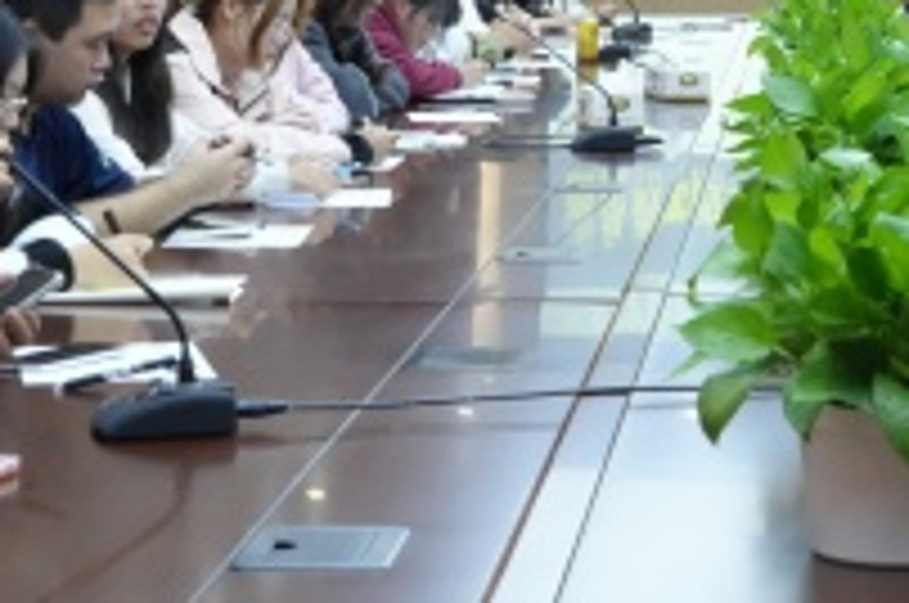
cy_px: -4
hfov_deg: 16.5
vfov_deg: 11.1
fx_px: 3076
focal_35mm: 122
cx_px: 896
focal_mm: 41
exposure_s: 1/50
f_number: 10
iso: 4000
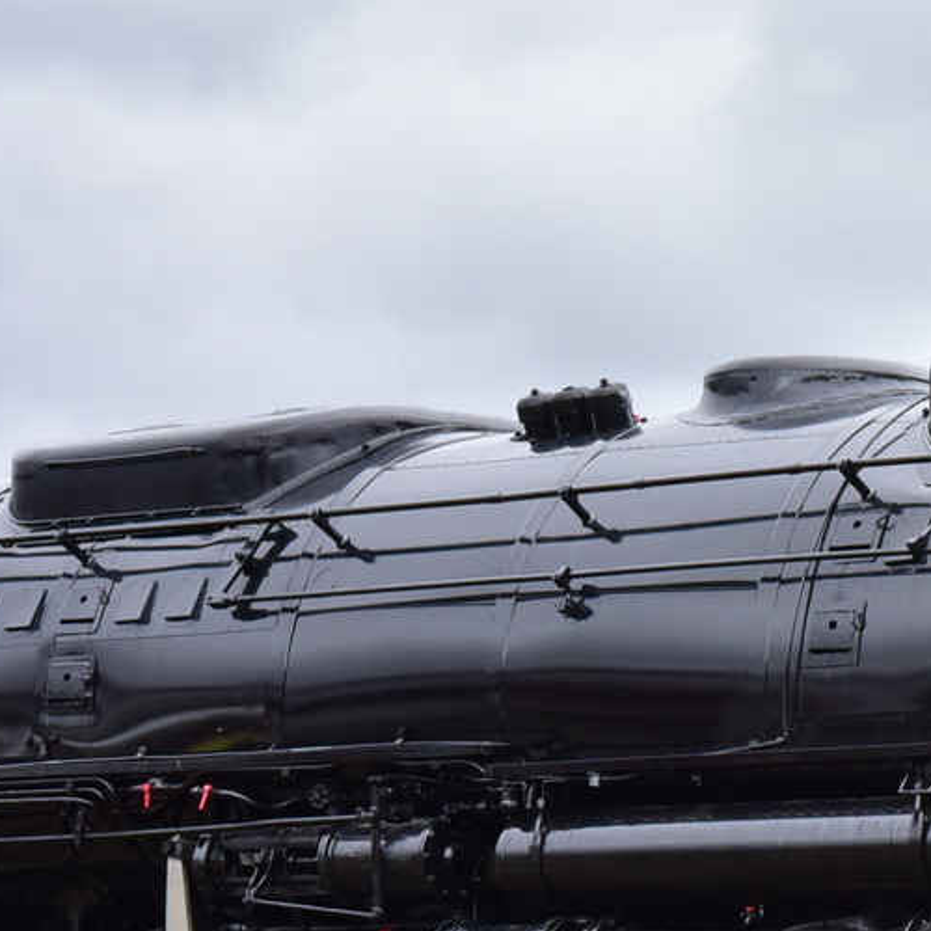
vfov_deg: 8.5
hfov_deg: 8.3
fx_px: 6207
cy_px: 896
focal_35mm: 204
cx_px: 1537
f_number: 20
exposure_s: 1/60
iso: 500
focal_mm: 60
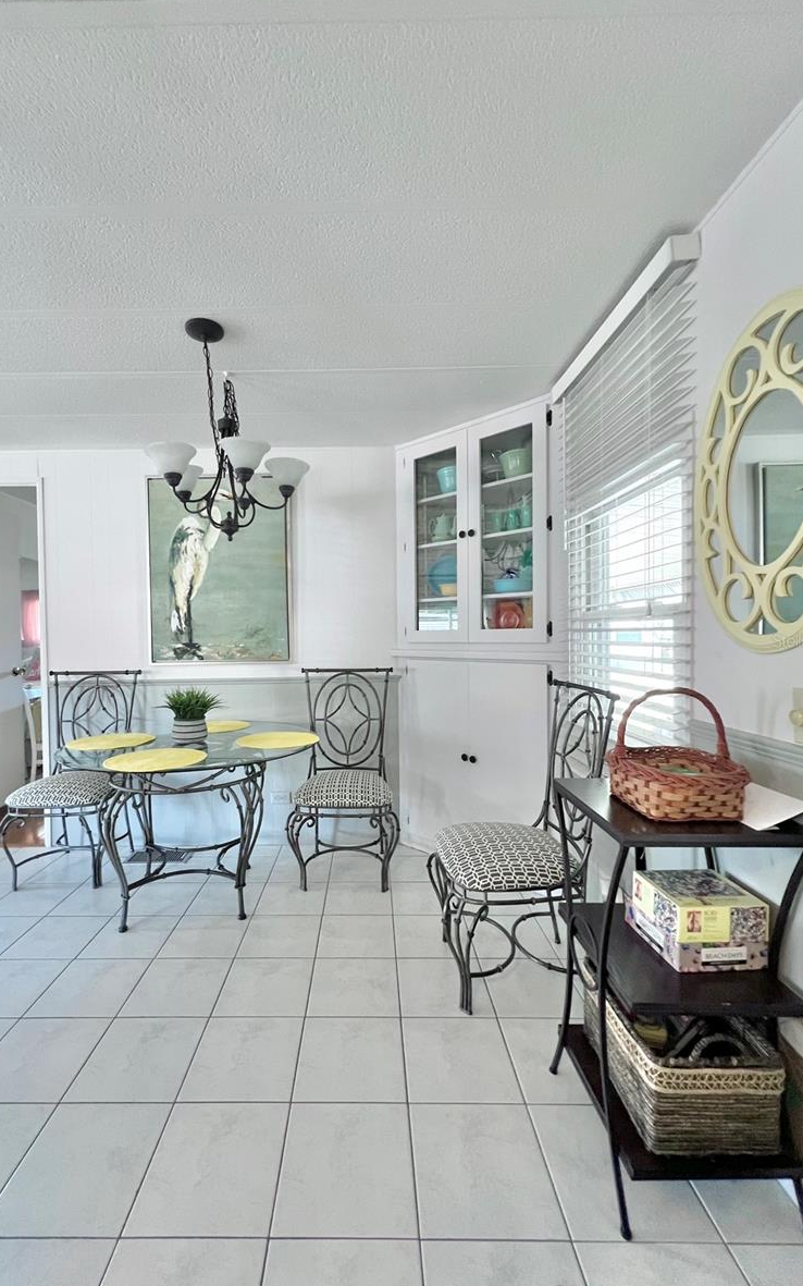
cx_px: 360
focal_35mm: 14
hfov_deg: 78.4
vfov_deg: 105.3
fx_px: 490
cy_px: 640
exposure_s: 1/60
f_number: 1.8
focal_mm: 1.57
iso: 320
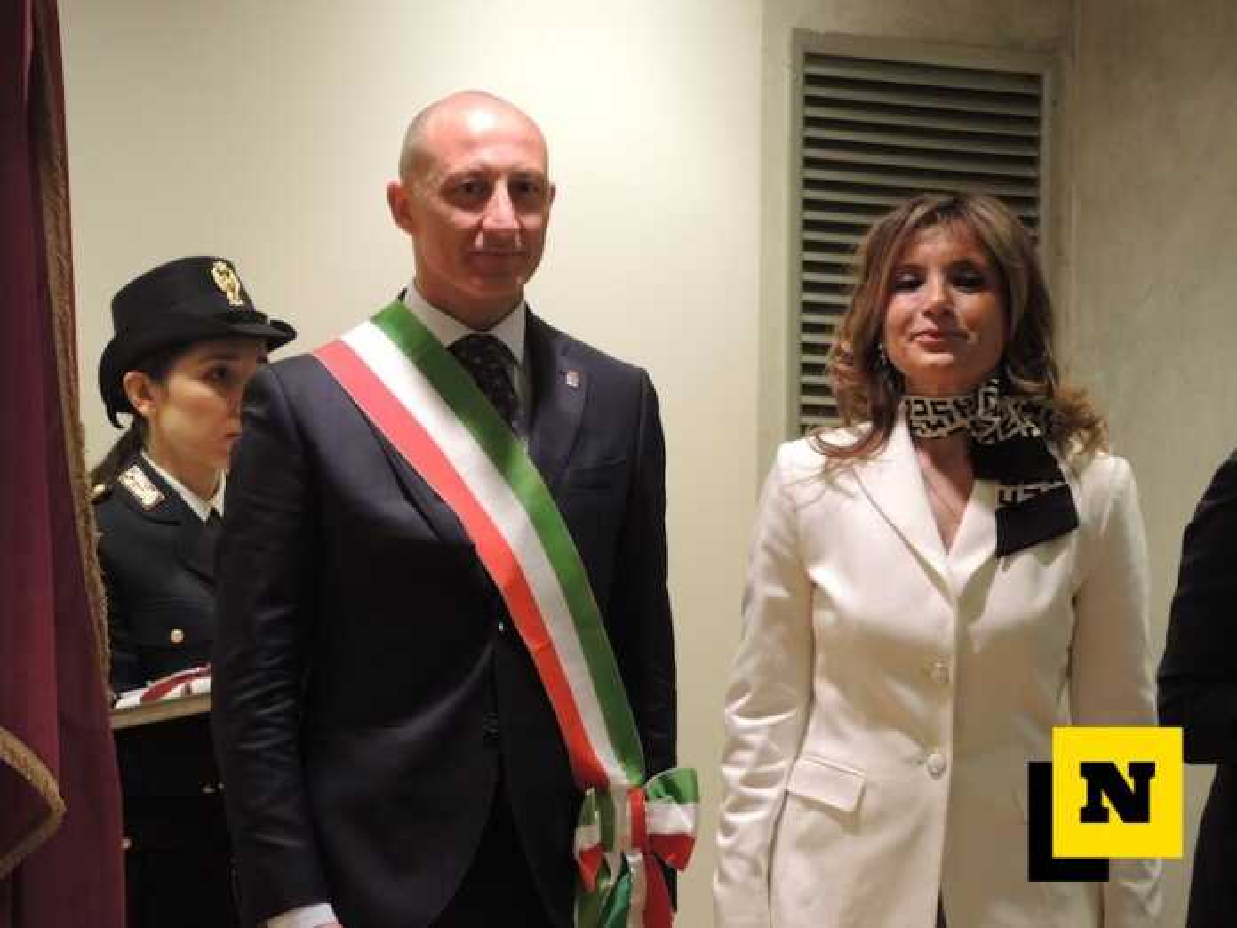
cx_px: 618
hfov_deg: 9.9
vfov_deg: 7.4
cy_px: 464
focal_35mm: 200
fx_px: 7147
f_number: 4
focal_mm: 42.8
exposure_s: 1/25
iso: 400
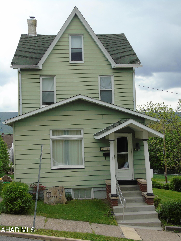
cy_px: 120
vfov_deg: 41.2
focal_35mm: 46
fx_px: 321
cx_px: 90
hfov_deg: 31.5
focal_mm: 8.2
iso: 80
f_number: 4.1
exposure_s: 1/320
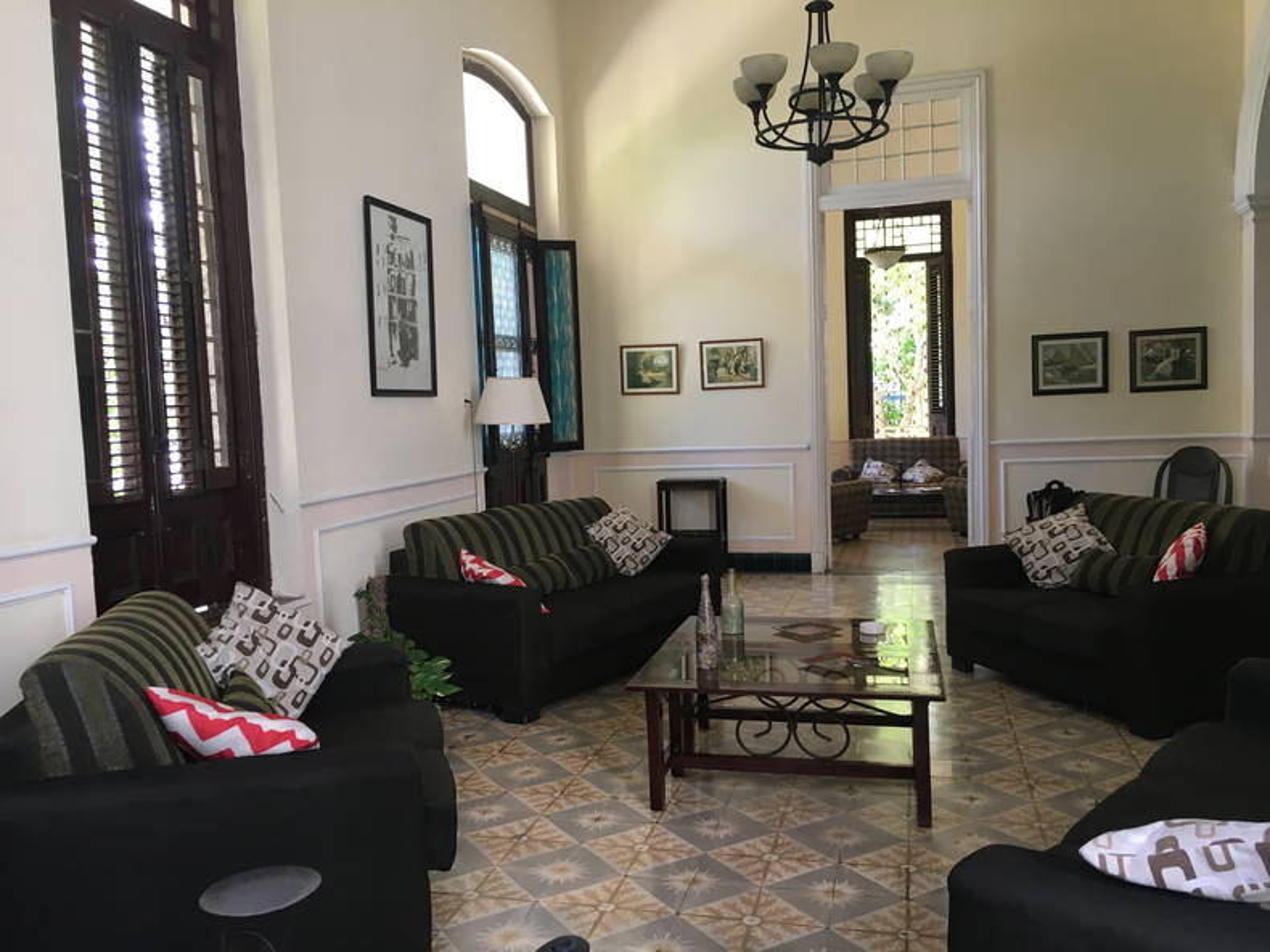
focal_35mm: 29
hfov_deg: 61.7
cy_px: 476
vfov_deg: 48.2
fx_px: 1064
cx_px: 635
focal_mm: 4.15
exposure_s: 1/30
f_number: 2.2
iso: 50
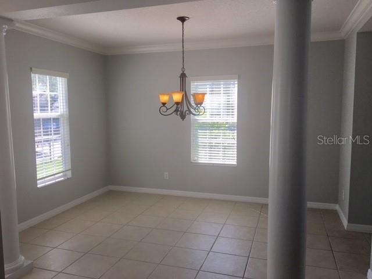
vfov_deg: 48.2
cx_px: 186
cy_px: 140
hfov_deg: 61.7
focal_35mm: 29
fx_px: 312
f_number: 2.2
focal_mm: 4.15
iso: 25
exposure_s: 1/234
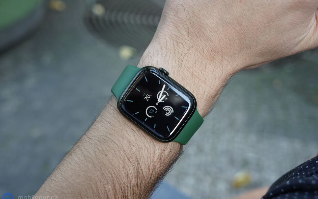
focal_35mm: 54
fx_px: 468
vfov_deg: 24.0
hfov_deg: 37.5
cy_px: 100
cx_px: 160
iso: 2500
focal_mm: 52
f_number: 7.1
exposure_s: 1/200
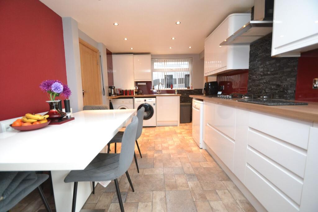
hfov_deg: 100.4
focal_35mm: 15
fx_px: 133
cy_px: 106
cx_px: 159
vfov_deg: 77.3
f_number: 3.5
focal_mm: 10
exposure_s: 1/60
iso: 2000
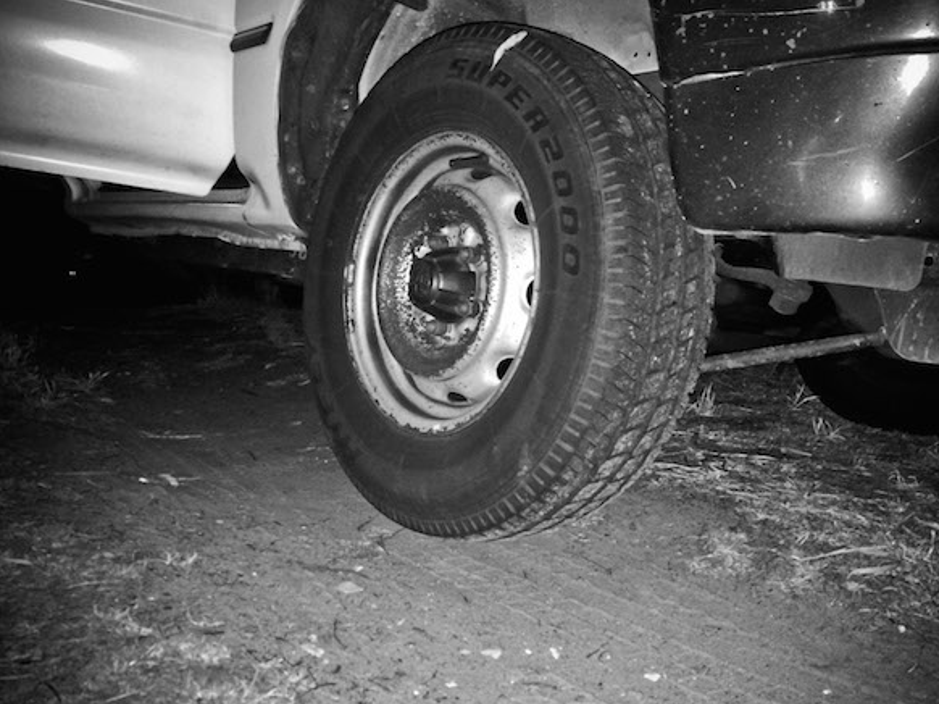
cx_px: 513
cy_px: 360
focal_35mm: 33
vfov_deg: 42.9
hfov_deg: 55.3
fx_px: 895
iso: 320
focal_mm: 4.12
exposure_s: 1/15
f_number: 2.2
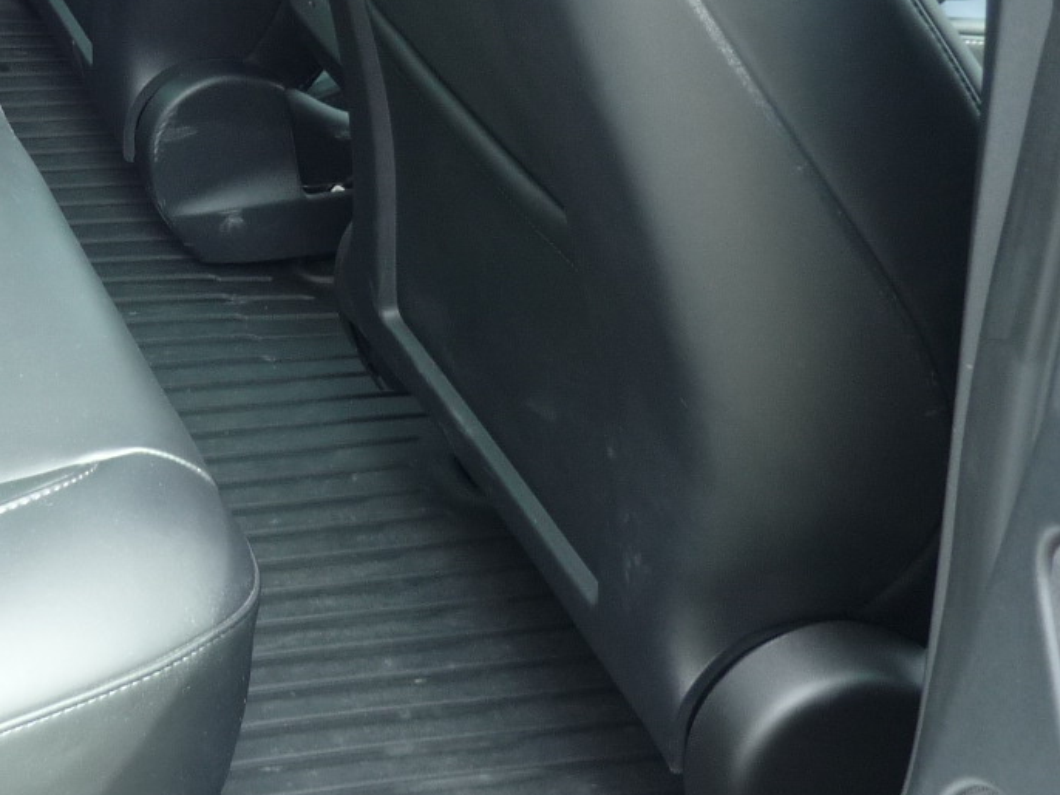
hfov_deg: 23.7
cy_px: 150
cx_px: -125
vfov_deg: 18.9
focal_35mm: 77
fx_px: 2357
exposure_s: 1/40
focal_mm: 5.5
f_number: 2.8
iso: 100
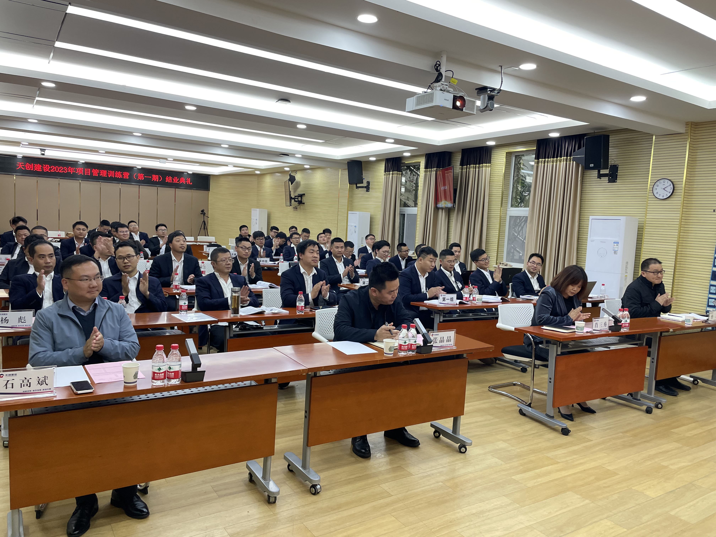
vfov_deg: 53.1
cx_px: 358
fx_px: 538
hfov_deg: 67.3
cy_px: 268
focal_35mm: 26
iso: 125
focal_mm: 4.2
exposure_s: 1/100
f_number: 1.6
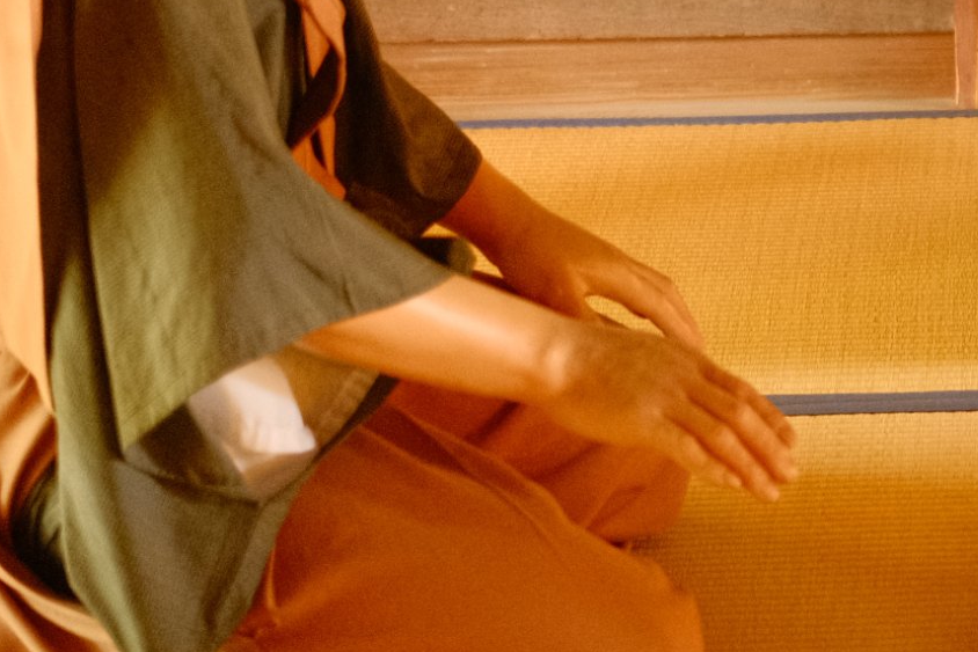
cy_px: -401
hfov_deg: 10.9
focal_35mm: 182
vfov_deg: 7.4
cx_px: 1415
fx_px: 4945
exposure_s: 1/100
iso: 2500
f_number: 1.4
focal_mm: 33
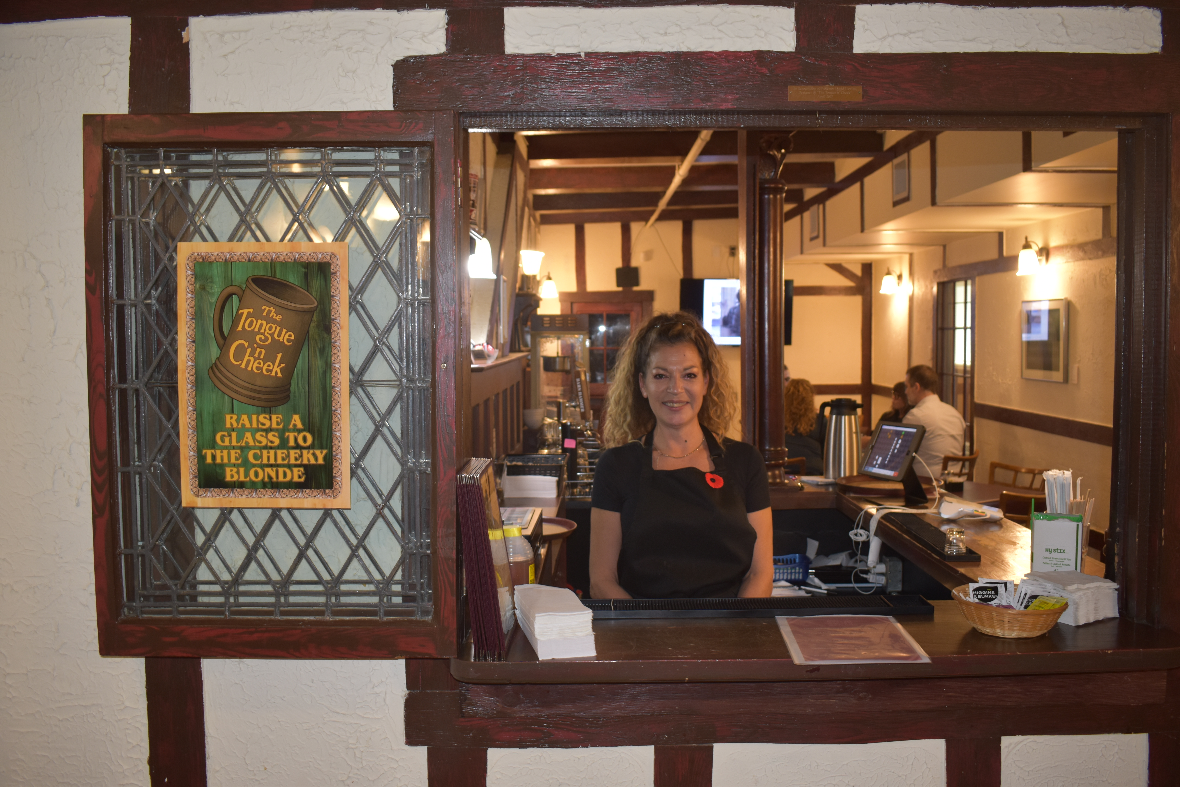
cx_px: 590
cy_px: 394
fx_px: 1032
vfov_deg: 41.7
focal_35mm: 32
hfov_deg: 59.5
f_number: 3.8
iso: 400
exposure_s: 1/20
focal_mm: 21
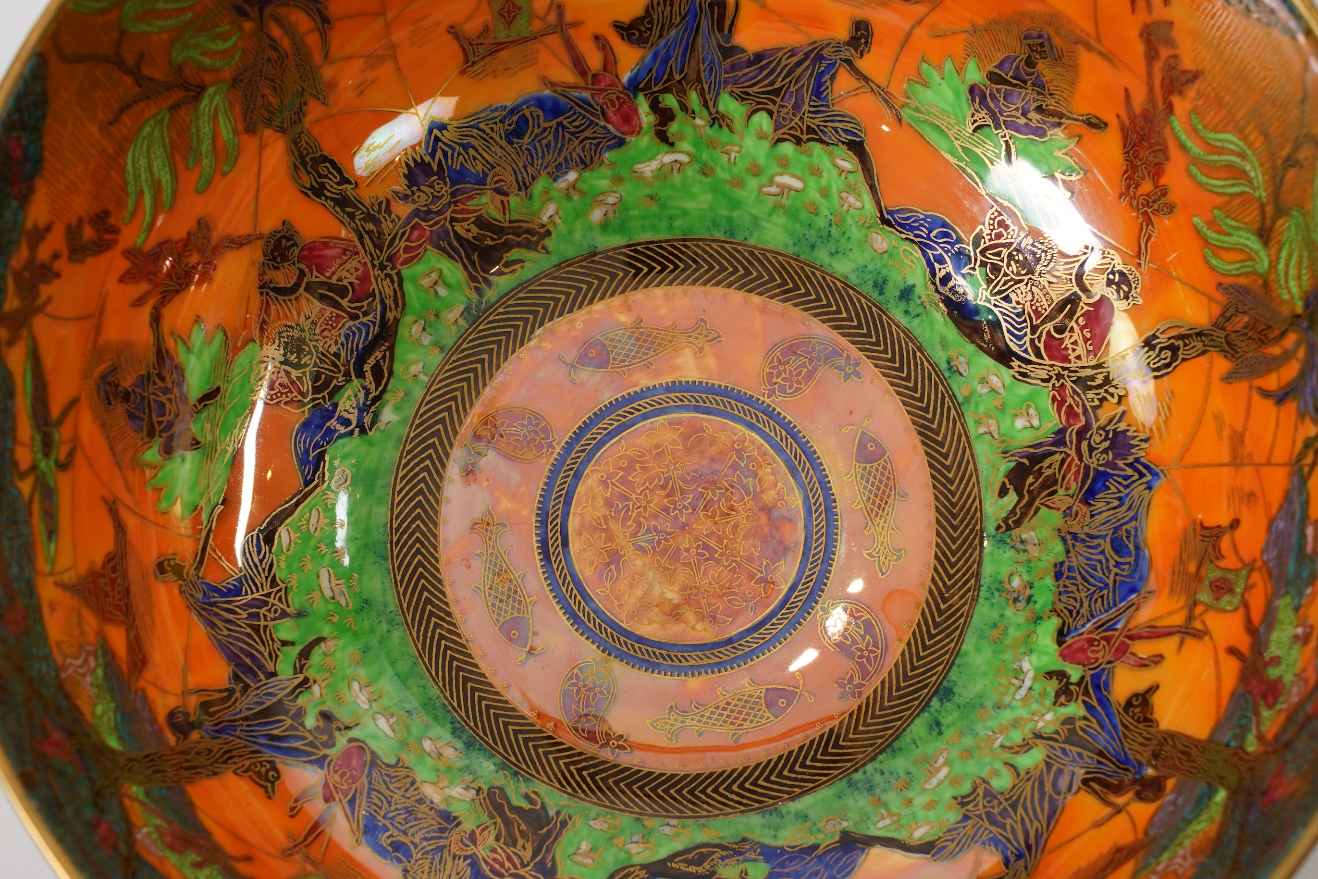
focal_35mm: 105
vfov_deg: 13.0
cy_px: 440
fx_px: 3844
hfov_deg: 19.5
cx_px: 659
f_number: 13
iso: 1250
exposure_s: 1/125
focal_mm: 105
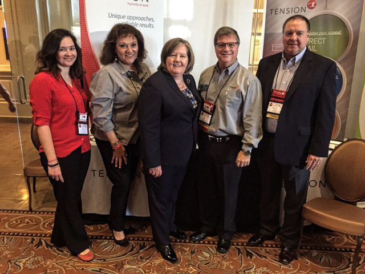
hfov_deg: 61.7
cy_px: 137
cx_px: 182
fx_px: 306
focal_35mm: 29
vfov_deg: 48.2
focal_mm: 4.15
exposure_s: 1/15
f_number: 2.2
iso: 320
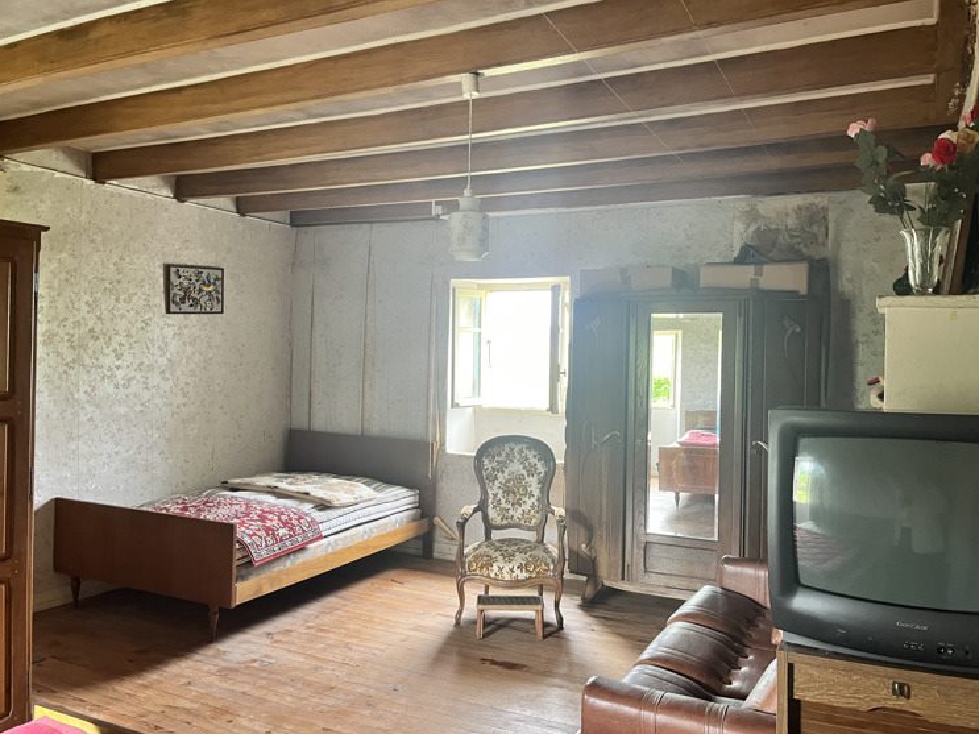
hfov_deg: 63.5
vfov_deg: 49.7
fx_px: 792
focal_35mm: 28
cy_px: 352
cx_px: 493
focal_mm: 5.1
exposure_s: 1/60
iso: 160
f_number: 1.6
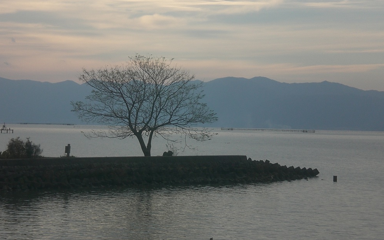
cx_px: 192
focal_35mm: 122
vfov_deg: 10.7
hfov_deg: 17.1
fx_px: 1277
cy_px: 115
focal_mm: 18.9
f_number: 5.9
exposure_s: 1/125
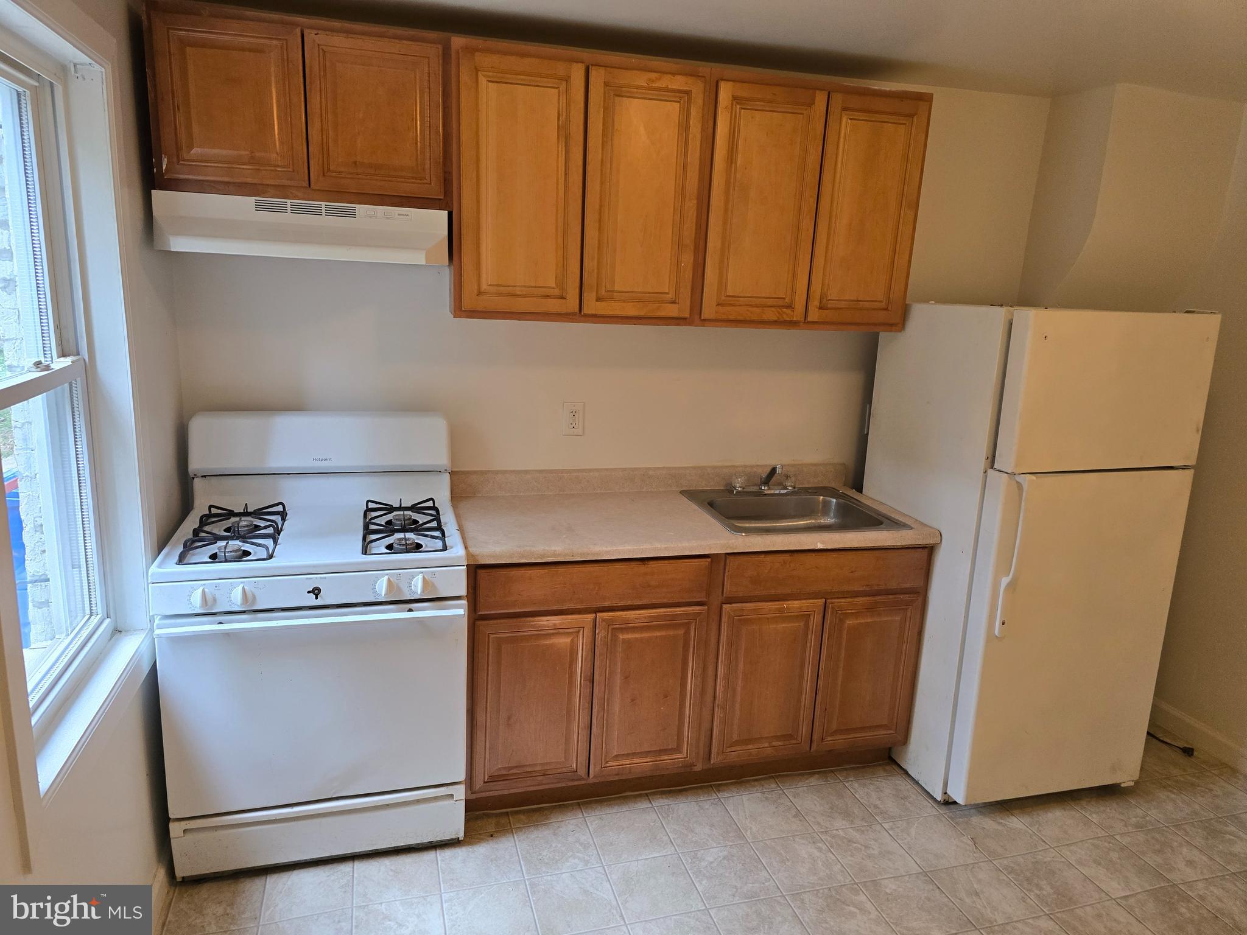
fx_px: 829
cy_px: 468
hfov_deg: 73.9
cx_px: 624
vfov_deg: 58.9
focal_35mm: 23
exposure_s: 1/120
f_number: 1.7
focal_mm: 6.3
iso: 400
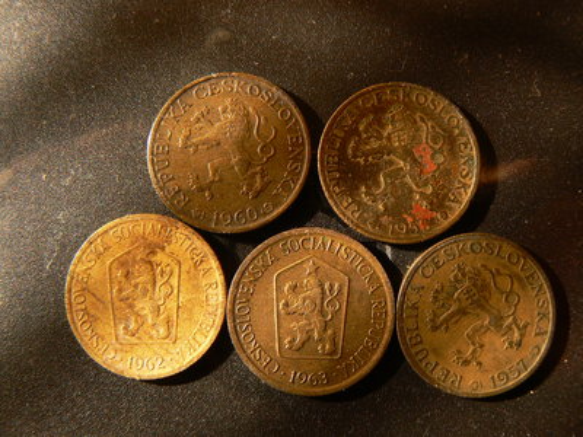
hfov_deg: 51.4
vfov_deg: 39.7
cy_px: 218
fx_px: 606
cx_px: 292
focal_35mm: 36
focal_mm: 6
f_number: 4.5
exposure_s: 1/100
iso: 80
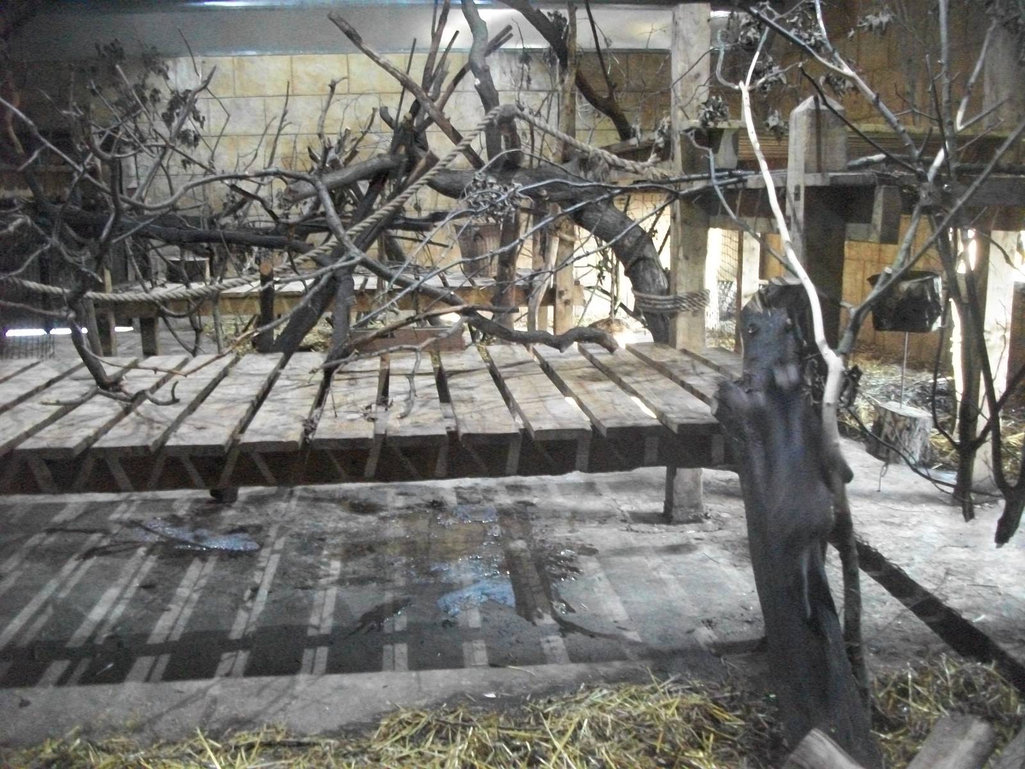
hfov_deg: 56.8
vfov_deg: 44.2
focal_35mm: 32
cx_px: 512
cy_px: 384
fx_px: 948
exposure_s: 1/10
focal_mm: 5.7
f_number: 2.9
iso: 800
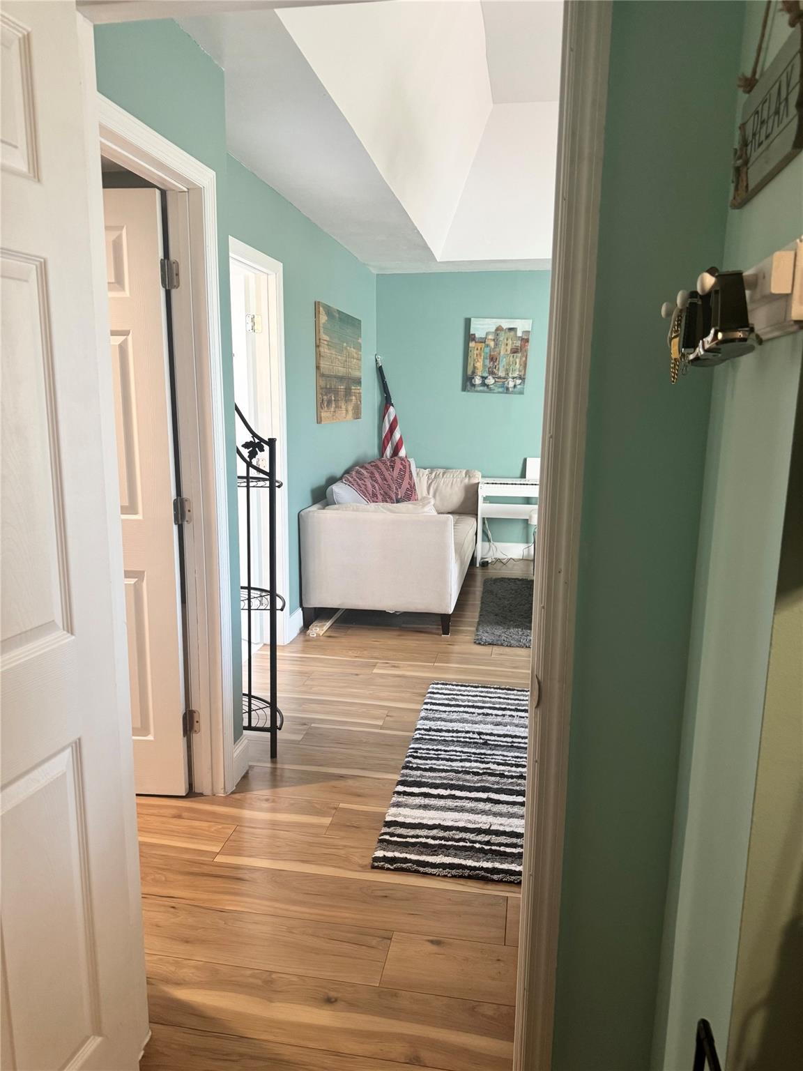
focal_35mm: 24
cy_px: 536
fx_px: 742
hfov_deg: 56.8
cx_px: 402
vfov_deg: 71.6
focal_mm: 6.76
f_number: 1.78
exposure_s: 1/60
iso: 320
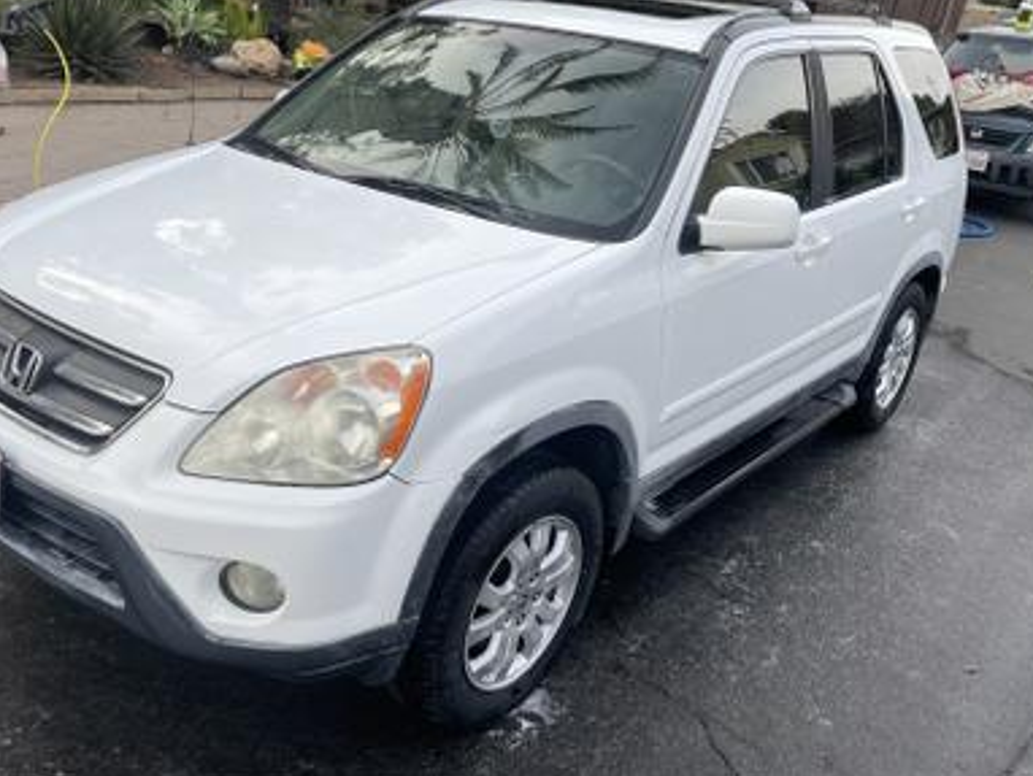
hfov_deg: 53.9
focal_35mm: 34
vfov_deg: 41.8
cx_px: 492
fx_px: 1015
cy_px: 345
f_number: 1.6
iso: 32
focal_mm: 4.2
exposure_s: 1/205
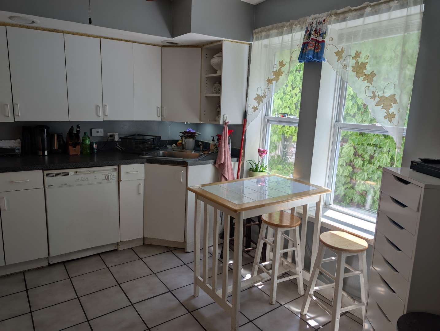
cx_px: 220
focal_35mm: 24
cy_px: 166
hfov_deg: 71.5
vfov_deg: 56.9
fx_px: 306
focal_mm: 6.9
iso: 21
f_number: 1.68
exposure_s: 1/172
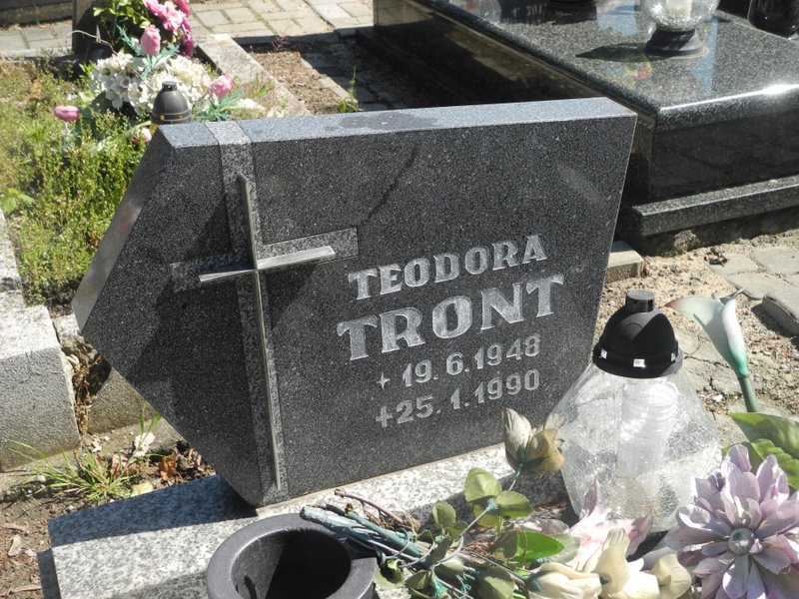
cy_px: 300
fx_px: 1154
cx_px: 400
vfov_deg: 29.1
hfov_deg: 38.2
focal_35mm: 50
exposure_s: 1/640
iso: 100
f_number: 3.5
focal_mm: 10.7
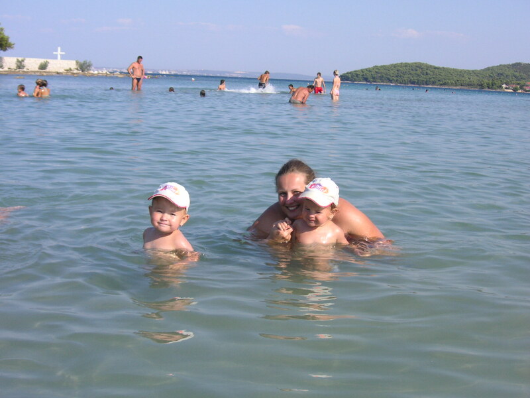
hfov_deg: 38.2
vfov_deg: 29.1
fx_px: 766
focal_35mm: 50
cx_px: 265
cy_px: 199
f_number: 8
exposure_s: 1/180
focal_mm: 8.4
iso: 50
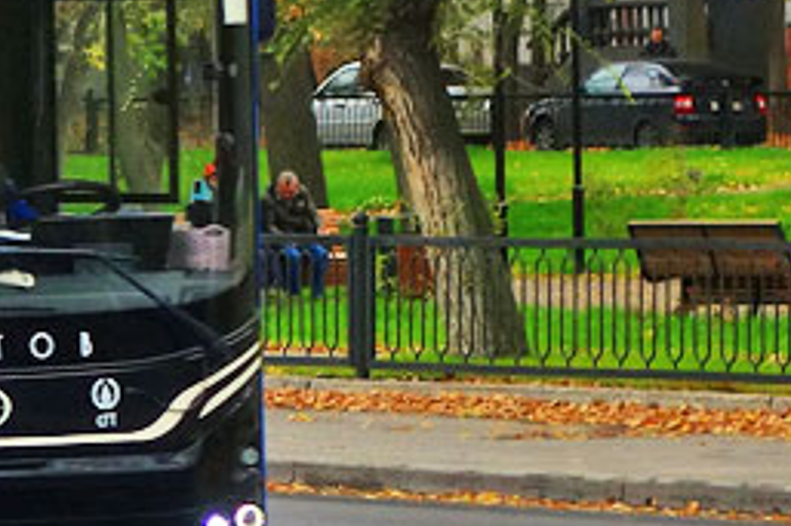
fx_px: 7378
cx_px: -496
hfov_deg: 6.0
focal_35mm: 336
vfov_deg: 4.1
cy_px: -292
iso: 200
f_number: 4
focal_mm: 26.89
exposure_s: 1/500
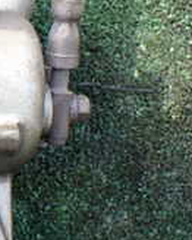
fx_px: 761
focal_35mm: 107
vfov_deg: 17.9
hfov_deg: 13.0
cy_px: 83
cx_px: -151
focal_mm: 5.4
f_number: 3.2
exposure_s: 1/160
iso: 100
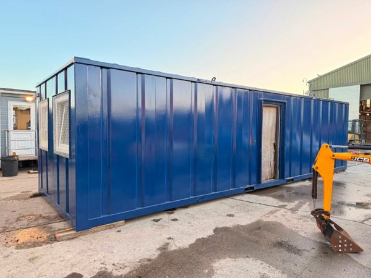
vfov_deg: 56.8
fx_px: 257
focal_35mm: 24
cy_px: 139
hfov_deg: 71.6
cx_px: 186
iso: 200
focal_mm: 6.76
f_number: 1.78
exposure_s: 1/227
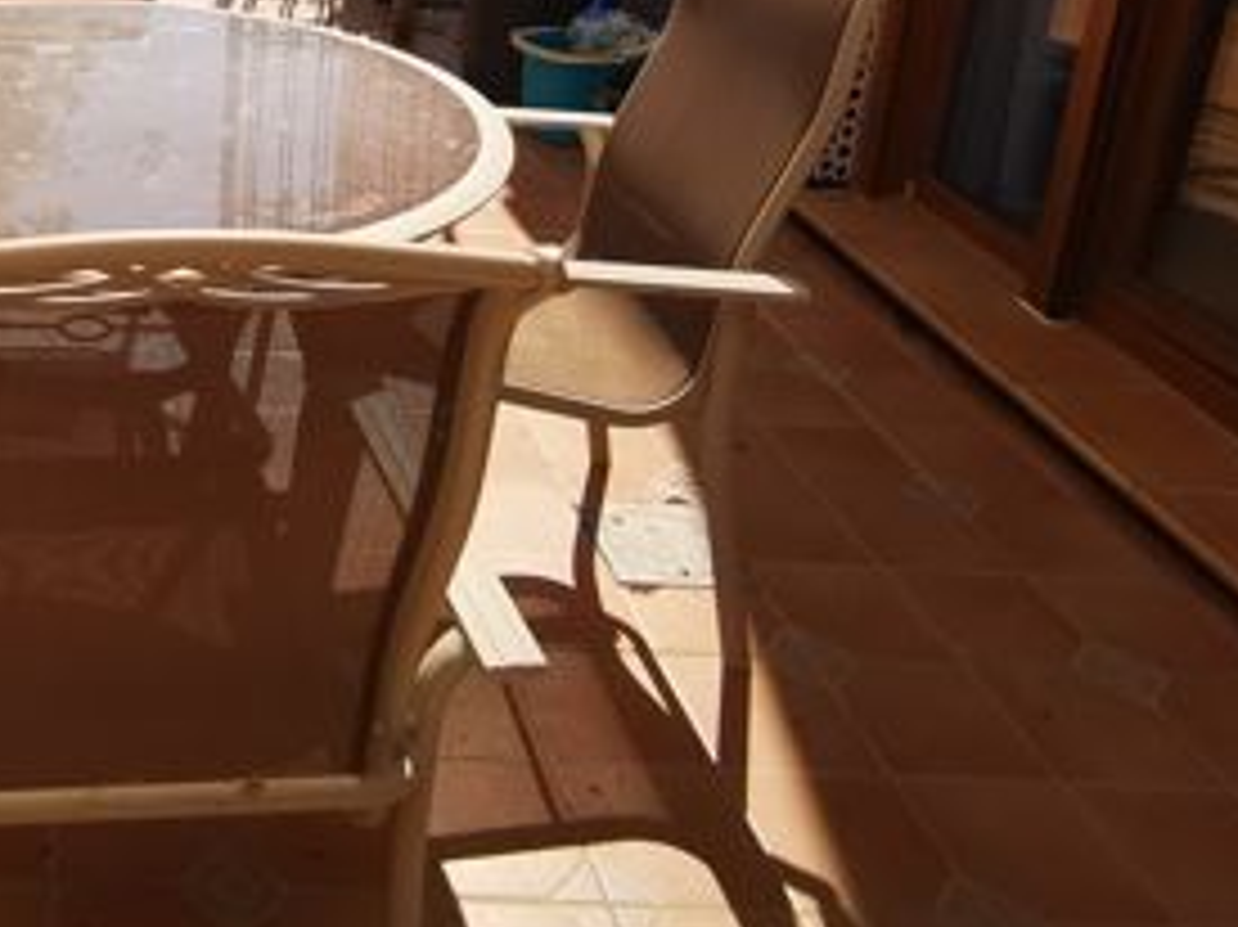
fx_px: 1466
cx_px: 38
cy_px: 0
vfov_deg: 32.3
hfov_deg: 40.8
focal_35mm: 41
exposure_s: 1/1490
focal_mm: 2.35
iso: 50
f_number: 2.2
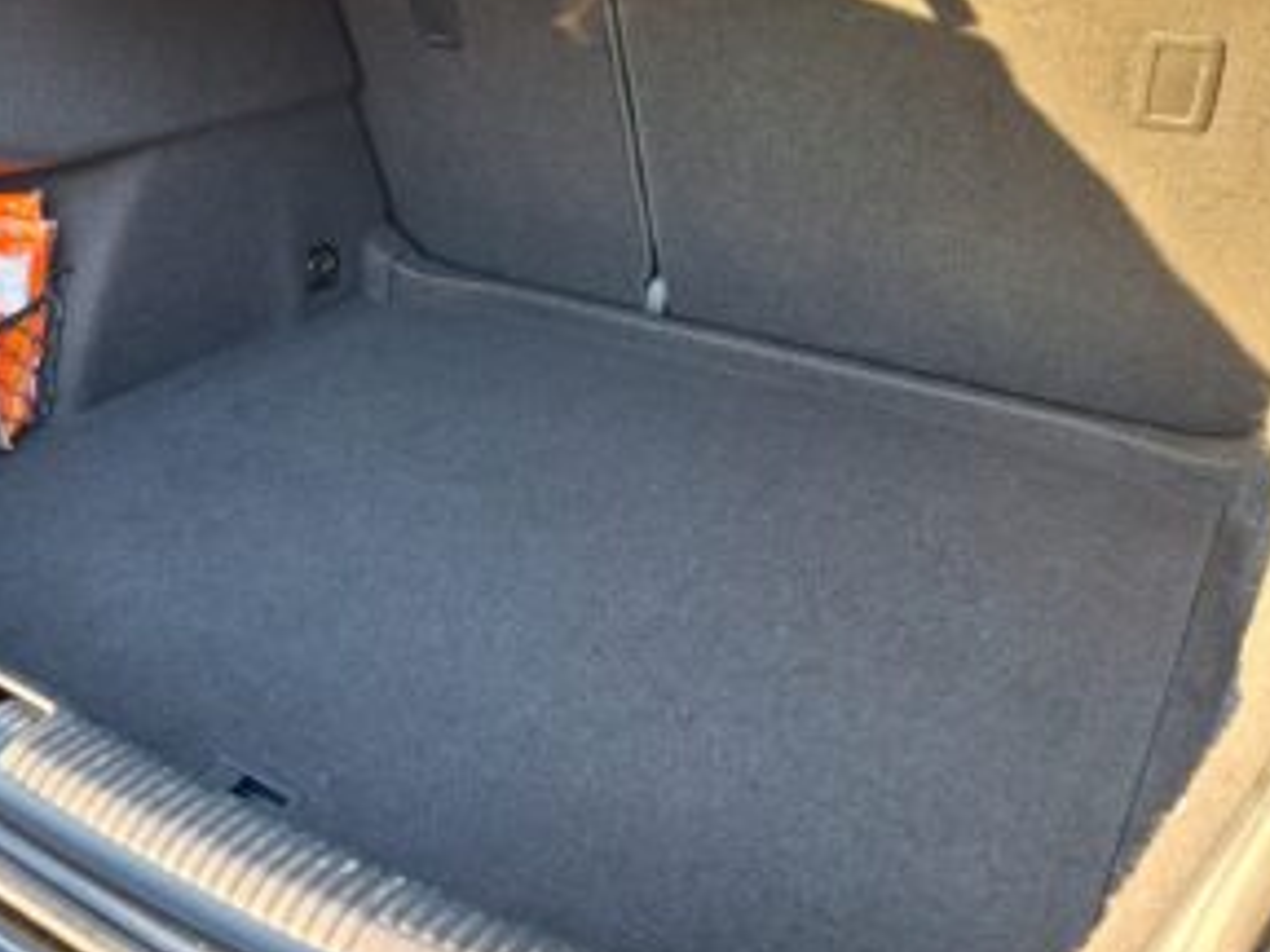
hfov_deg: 55.9
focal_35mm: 32
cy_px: 441
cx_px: 445
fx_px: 1174
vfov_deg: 44.1
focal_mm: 5.54
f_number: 1.8
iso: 64
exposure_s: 1/50
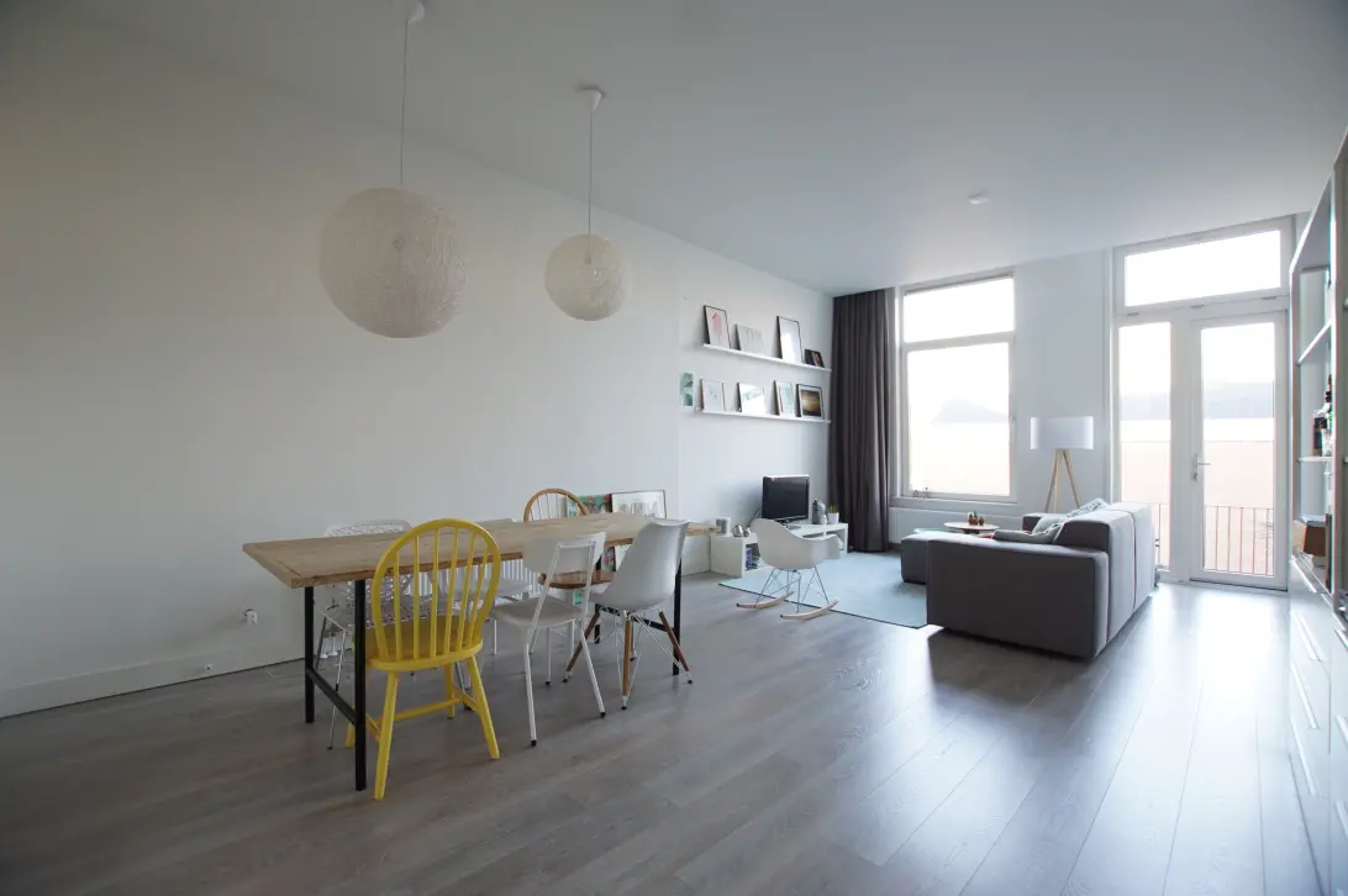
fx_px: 561
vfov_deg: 77.2
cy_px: 448
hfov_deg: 100.4
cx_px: 674
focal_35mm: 15
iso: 640
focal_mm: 10
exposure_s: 1/60
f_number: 3.5
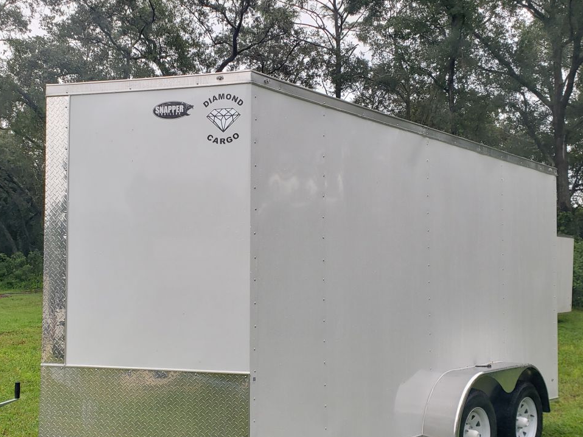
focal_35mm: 38
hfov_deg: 48.7
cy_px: 268
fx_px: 640
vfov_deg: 37.5
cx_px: 233
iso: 50
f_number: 2.4
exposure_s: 1/172
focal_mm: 4.3
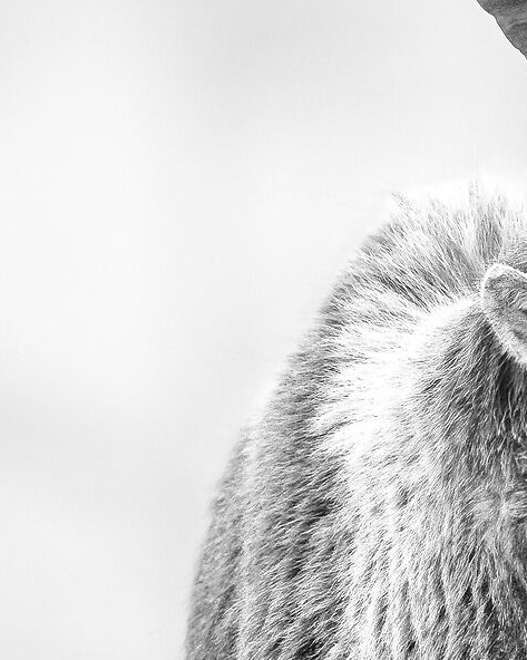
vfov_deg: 0.8
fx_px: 44545
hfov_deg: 0.7
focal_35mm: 2283
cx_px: 577
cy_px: 111
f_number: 4.5
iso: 560
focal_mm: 400
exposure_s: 1/640
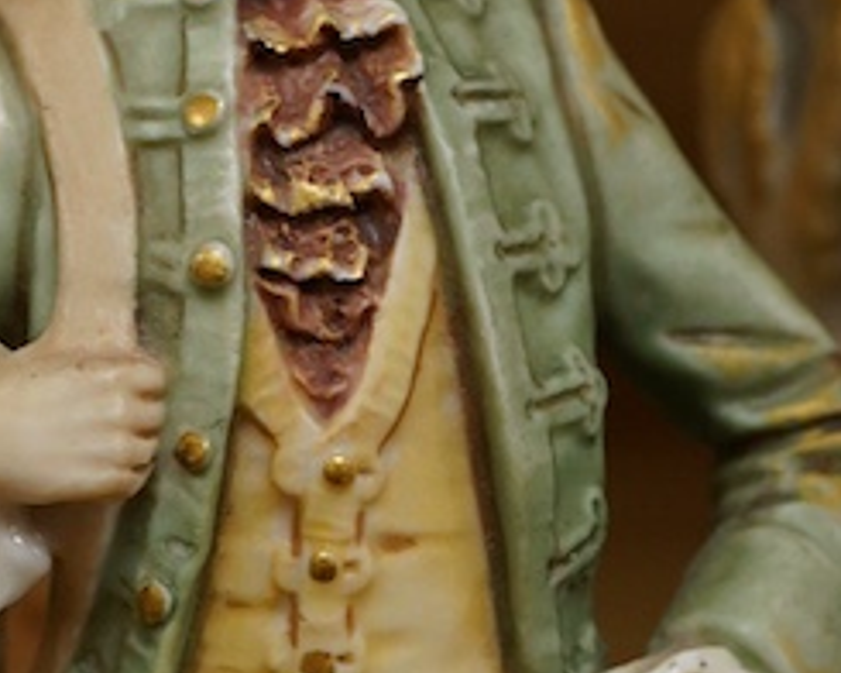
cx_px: 299
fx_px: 3858
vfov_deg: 9.9
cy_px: 100
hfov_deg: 12.4
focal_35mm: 155
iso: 1250
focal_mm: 30
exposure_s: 1/125
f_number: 10
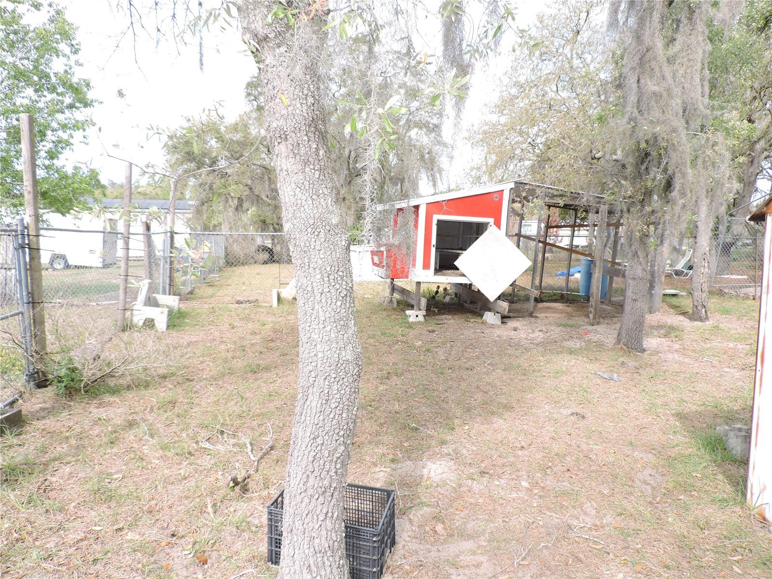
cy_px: 290
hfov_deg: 71.6
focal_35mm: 24
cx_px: 386
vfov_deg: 56.8
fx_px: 535
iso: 100
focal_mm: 4.3
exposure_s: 1/320
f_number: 3
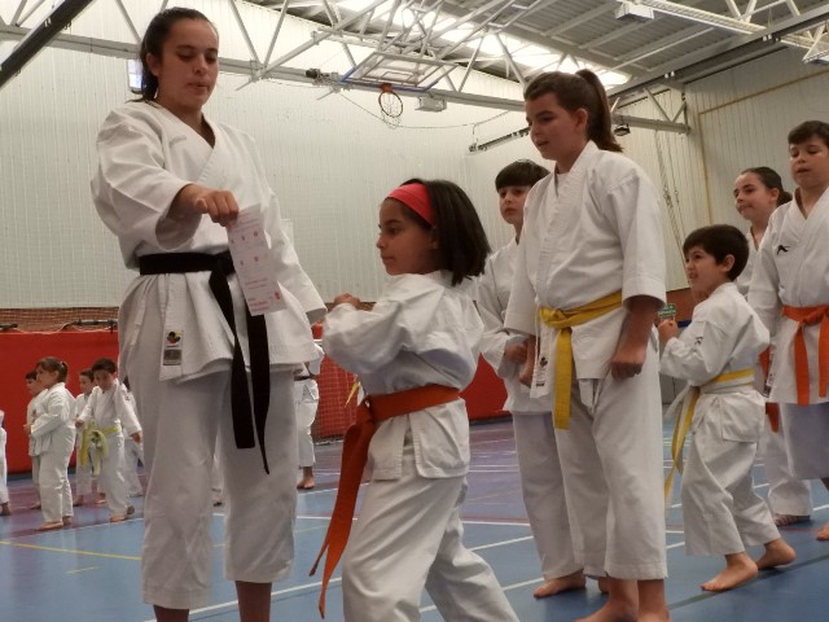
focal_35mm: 45
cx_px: 414
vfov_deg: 32.2
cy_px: 311
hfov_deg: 42.1
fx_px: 1078
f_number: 6.3
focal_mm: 8.1
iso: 1600
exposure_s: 1/160
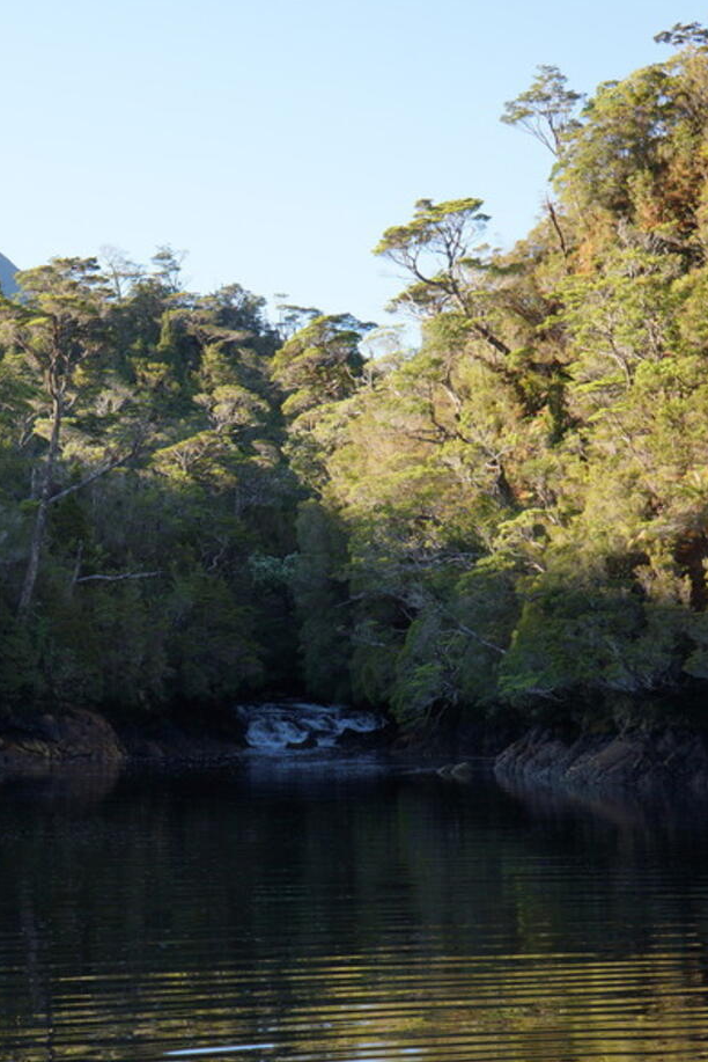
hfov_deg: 17.7
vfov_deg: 27.0
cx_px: -40
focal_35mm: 75
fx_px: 2211
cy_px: 503
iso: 100
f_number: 5.6
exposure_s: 1/100
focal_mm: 29
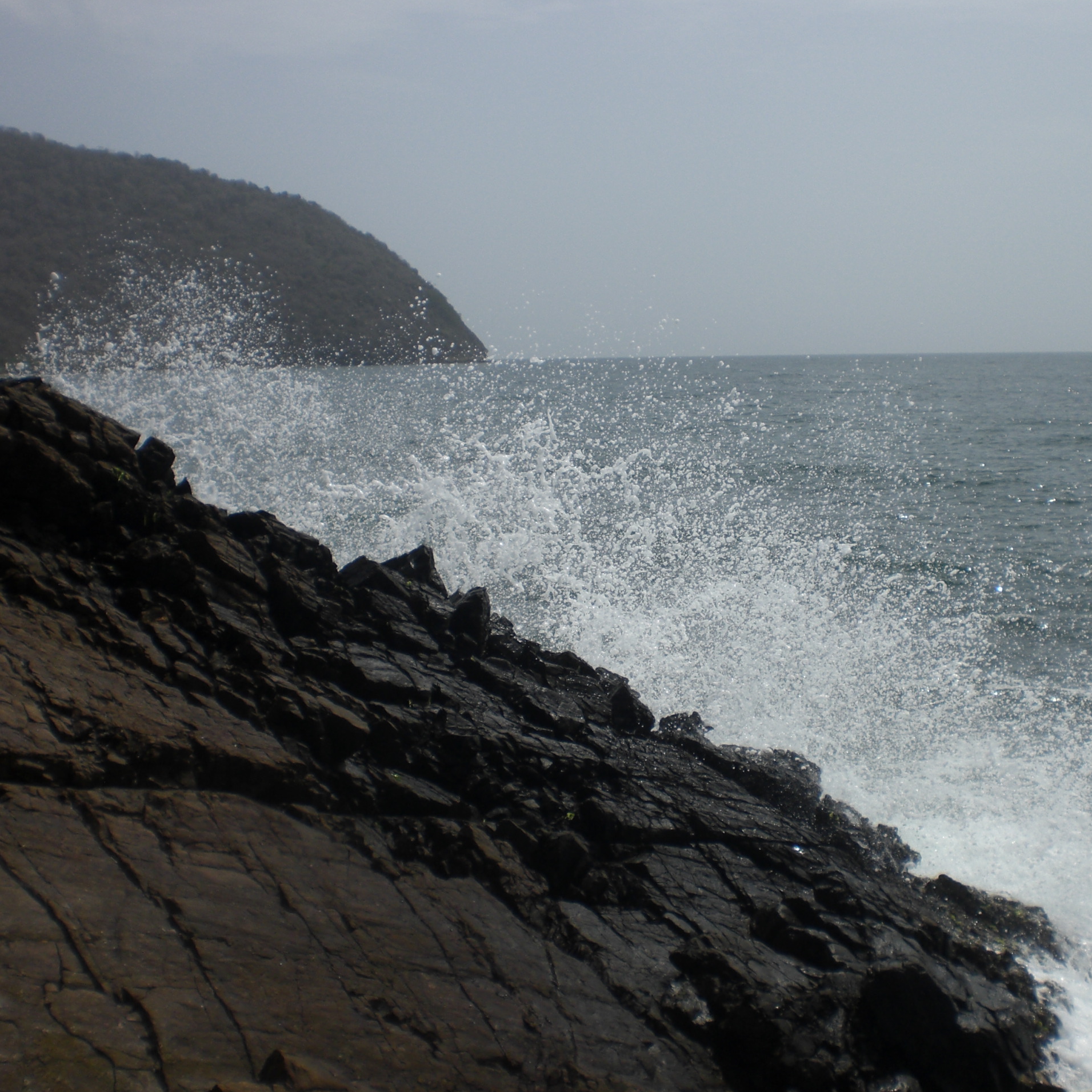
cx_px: 667
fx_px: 1606
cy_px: 547
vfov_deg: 37.6
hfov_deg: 37.4
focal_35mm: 45
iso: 50
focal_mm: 6.3
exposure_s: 1/800
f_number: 4.4
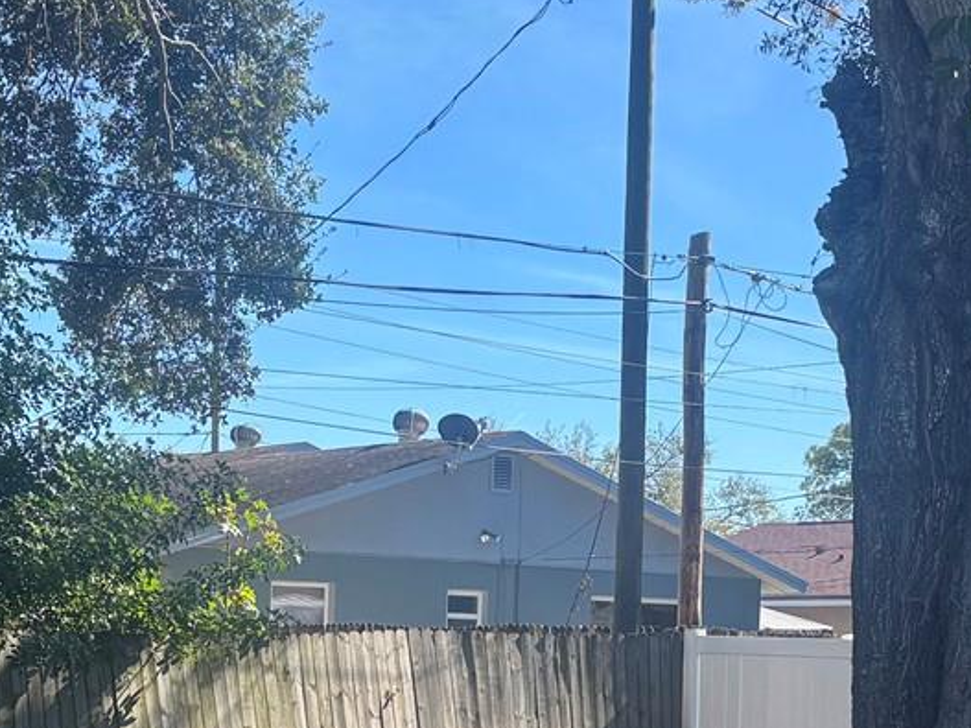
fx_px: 2215
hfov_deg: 24.7
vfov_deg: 18.5
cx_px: 521
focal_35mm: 79
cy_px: 564
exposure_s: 1/1381
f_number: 1.6
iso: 50
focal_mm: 5.96
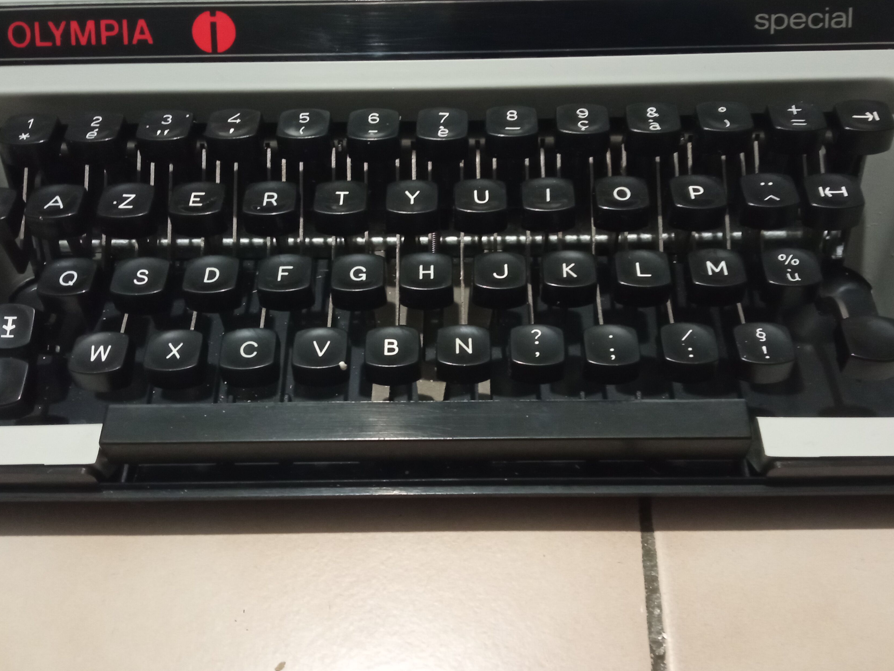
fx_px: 878
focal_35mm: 34
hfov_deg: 53.9
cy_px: 303
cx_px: 461
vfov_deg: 41.7
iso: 1625
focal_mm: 3.79
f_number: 2.2
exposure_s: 1/16.7
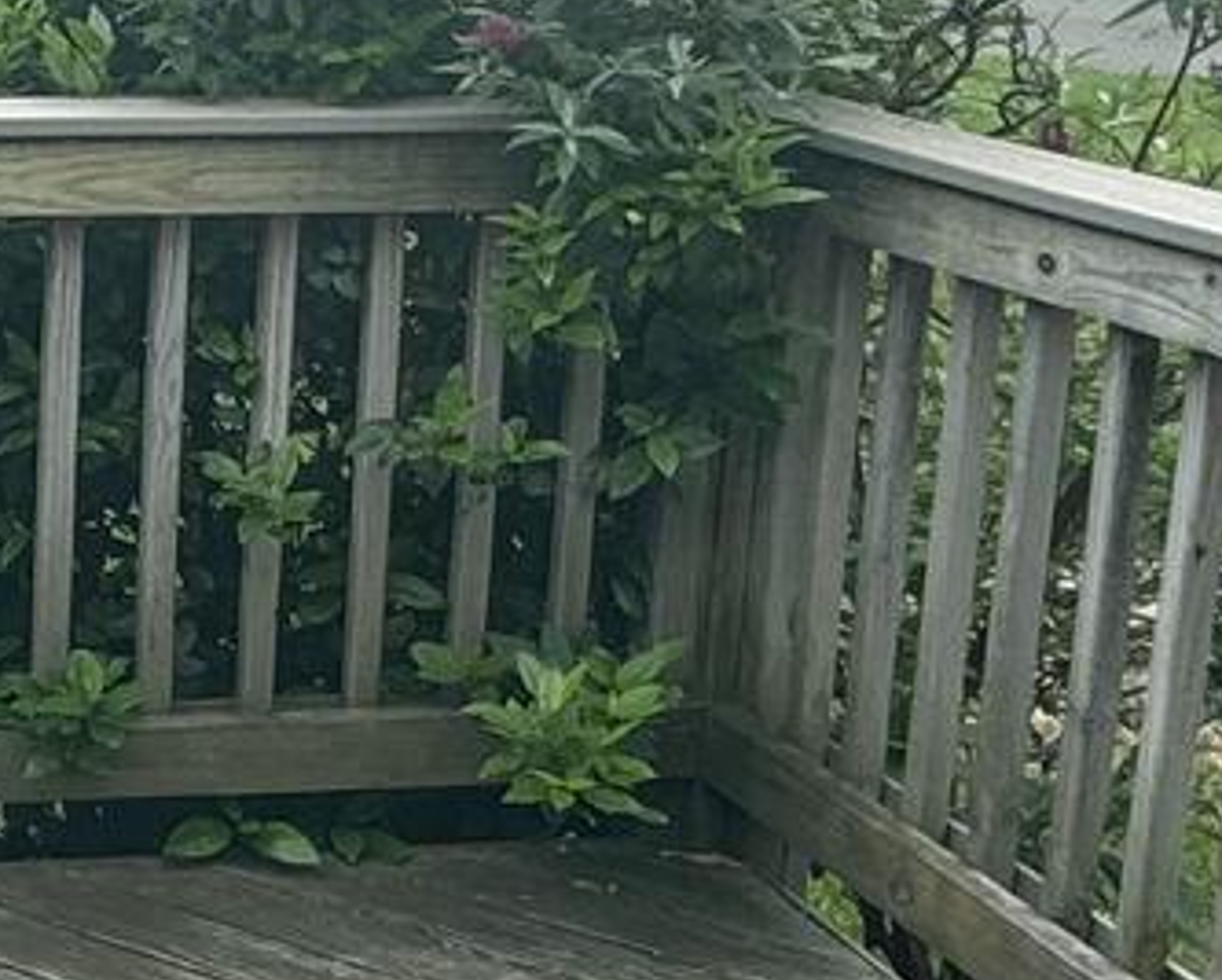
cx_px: -433
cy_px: 426
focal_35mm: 84
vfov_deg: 18.3
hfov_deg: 20.5
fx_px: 3041
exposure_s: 1/533
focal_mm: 2.22
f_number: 2.2
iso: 40
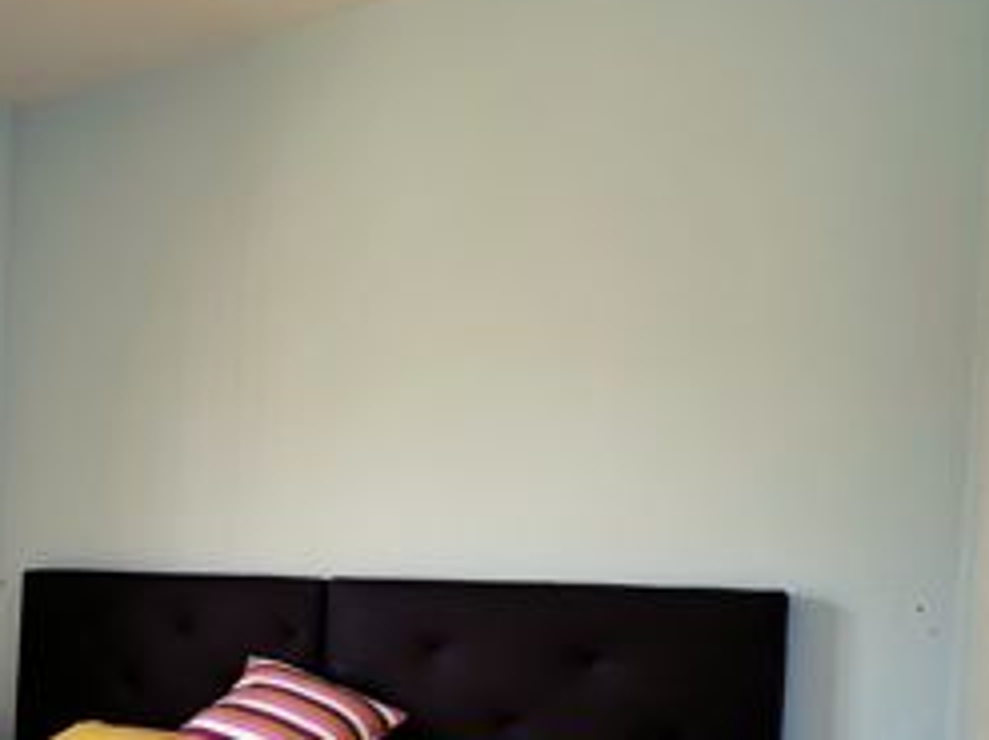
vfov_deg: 34.6
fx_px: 1142
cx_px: -46
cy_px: 612
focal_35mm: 40
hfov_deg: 39.9
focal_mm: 2.22
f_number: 2.2
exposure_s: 1/99
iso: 40
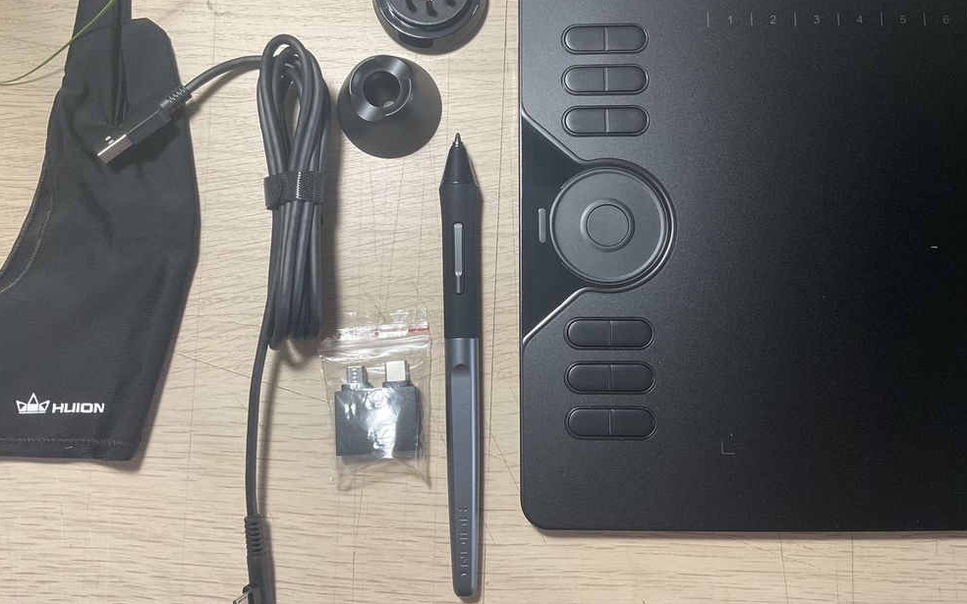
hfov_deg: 59.6
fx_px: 843
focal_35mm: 32
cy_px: 261
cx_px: 500
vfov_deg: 39.4
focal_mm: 3
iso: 80
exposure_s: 1/60
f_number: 1.8
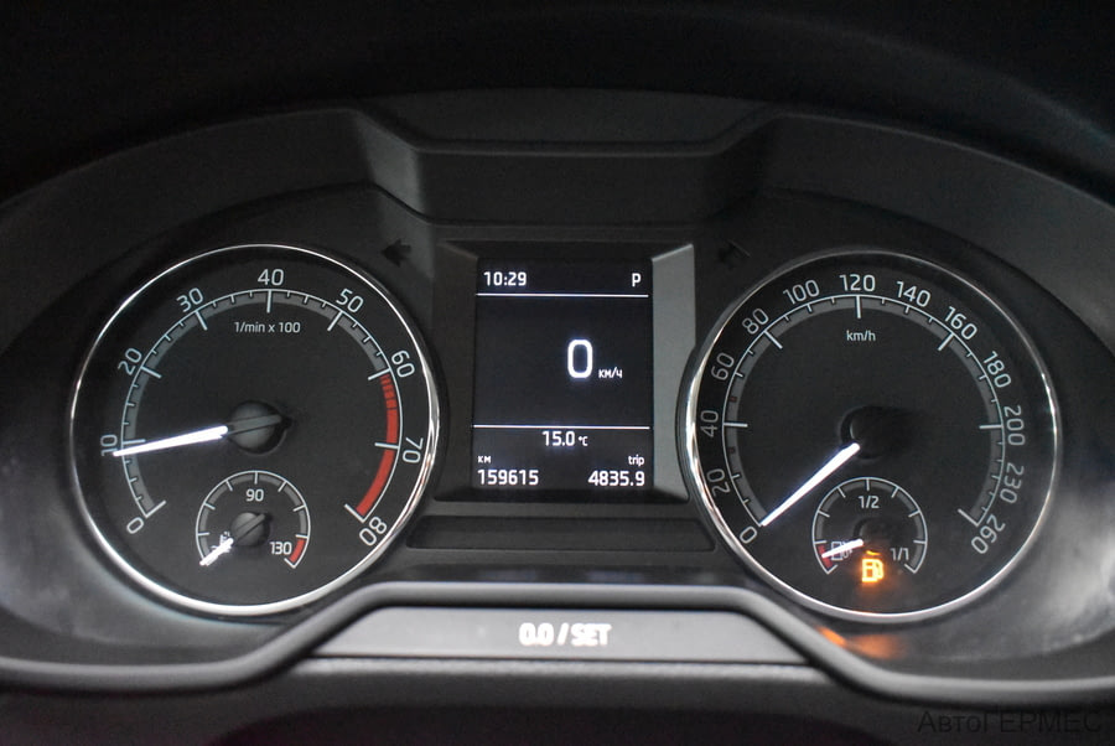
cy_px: 373
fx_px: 930
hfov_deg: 61.9
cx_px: 558
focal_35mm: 30
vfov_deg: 43.7
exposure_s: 1/30
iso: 11400
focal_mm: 20
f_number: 3.5
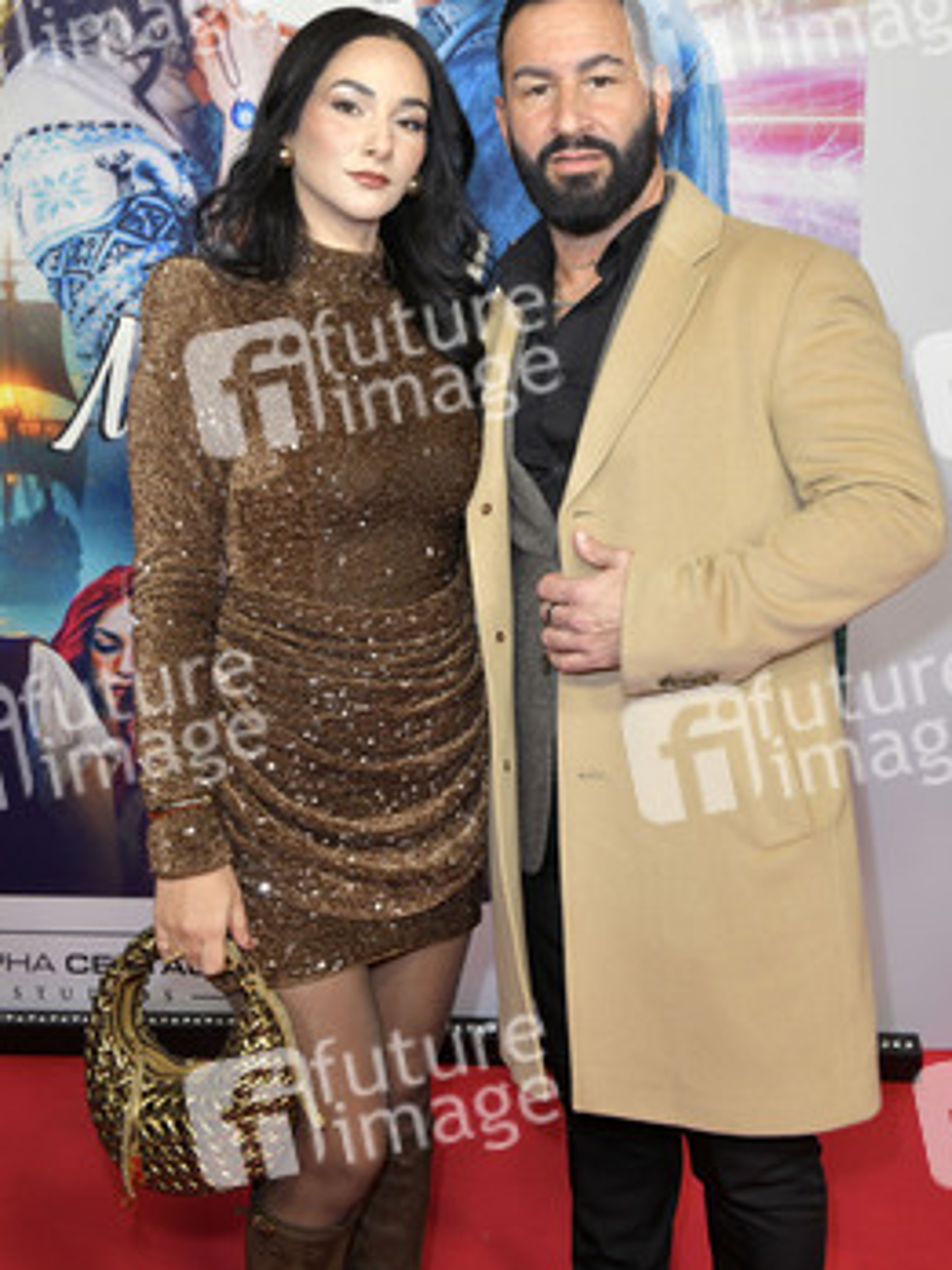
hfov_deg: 34.3
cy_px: 555
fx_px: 1540
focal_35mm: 42
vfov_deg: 44.7
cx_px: 478
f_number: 8
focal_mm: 38
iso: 1600
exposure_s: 1/250
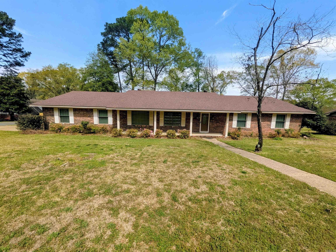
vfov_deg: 85.7
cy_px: 126
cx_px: 168
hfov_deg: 102.1
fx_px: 136
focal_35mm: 14
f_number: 2.2
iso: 56
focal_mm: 1.85
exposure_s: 1/1119
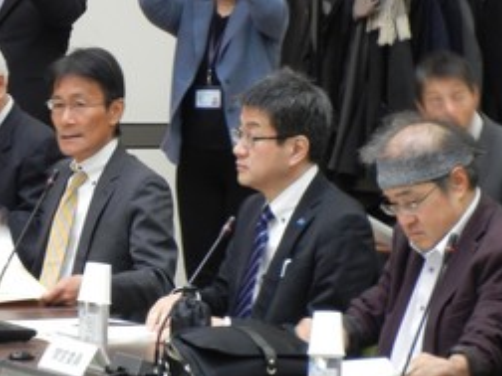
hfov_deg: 9.4
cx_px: 267
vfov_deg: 7.0
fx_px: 3060
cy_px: 296
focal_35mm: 211
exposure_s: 1/5.3
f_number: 4.6
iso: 400
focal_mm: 24
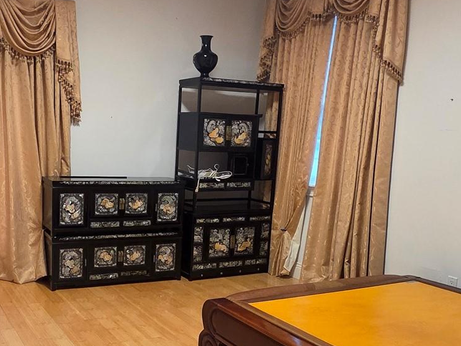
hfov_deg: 50.4
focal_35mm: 36
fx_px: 479
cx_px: 153
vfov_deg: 39.3
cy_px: 221
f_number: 2.2
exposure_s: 1/60
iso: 500
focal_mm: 2.2
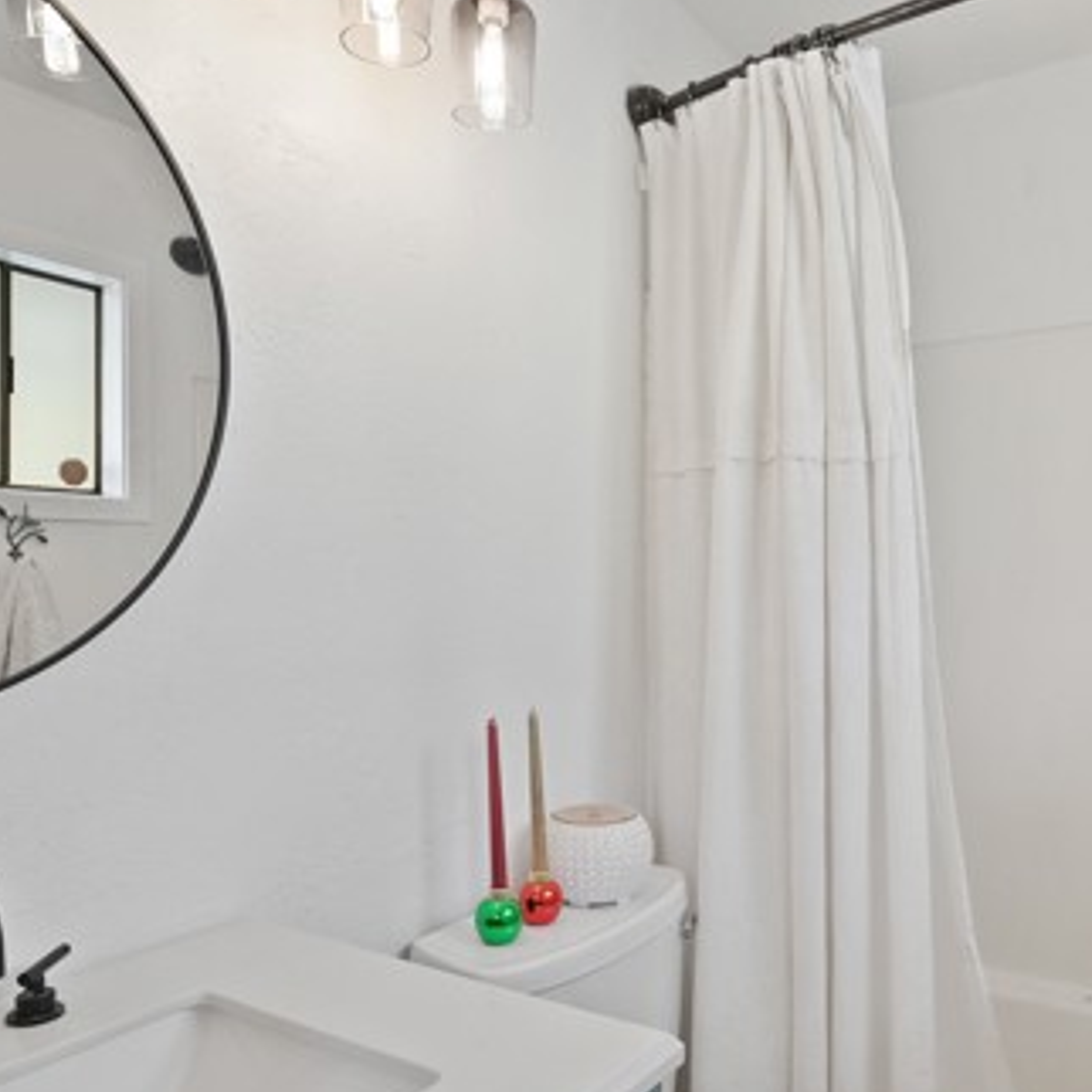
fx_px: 994
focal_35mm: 28
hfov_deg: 57.3
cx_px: 631
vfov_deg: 57.6
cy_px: 561
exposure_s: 1/15
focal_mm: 16.5
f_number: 4.5
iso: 1600
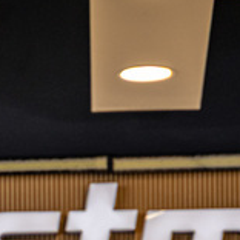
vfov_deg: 4.3
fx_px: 3145
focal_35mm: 401
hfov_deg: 4.3
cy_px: 508
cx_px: -208
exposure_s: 1/200
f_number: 2.8
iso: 320
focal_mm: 72
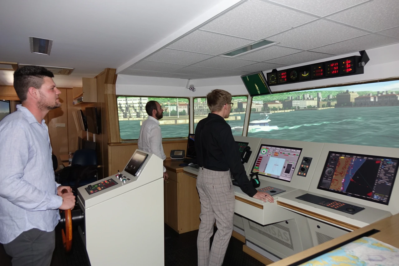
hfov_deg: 73.8
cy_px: 133
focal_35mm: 24
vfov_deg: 53.1
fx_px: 266
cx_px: 200
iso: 200
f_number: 2.8
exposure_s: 1/30
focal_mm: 8.8
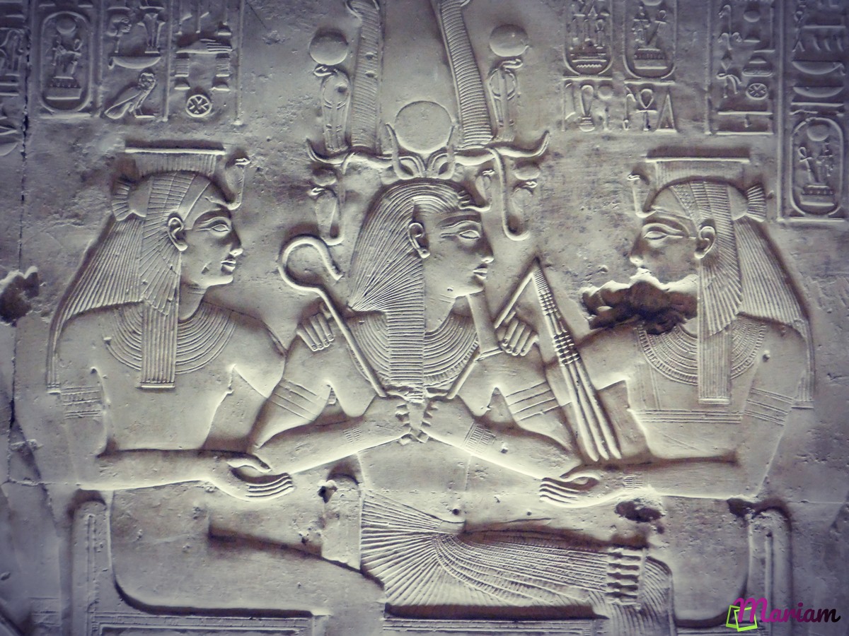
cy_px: 318
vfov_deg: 39.7
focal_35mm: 36
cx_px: 424
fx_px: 883
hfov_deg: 51.4
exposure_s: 1/4
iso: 800
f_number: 3.5
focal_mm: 6.3
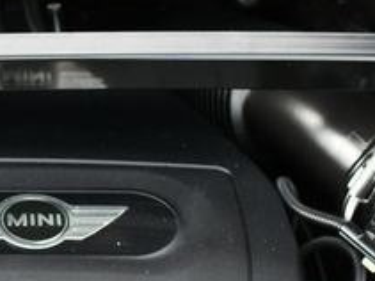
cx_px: -34
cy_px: 334
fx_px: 1711
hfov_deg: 12.3
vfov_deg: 9.3
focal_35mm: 158
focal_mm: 27
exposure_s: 1/250
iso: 450
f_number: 4
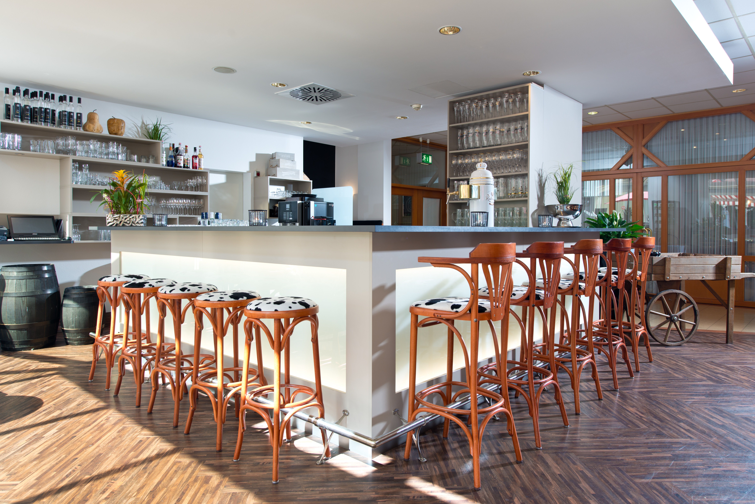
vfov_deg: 53.2
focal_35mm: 24
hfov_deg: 73.7
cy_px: 252
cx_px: 378
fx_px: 503
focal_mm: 24
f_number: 8
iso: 100
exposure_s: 1/15
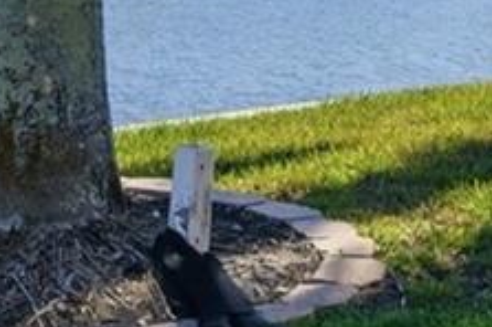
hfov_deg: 17.6
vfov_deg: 11.4
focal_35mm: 115
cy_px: -152
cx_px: 413
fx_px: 1569
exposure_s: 1/4000
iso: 400
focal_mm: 16
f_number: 9
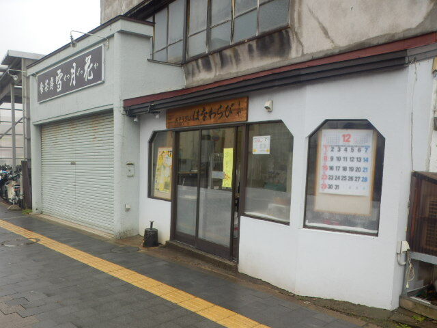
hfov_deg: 50.1
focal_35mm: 37
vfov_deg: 38.7
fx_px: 467
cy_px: 164
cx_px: 218
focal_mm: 6.6
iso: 80
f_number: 3.9
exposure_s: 1/80
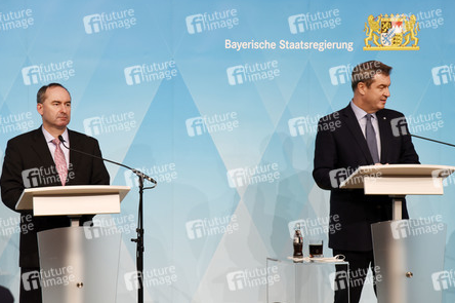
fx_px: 1540
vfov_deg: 11.2
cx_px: 226
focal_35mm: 122
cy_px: 150
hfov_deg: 16.8
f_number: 6.3
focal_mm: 120
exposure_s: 1/125
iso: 1600
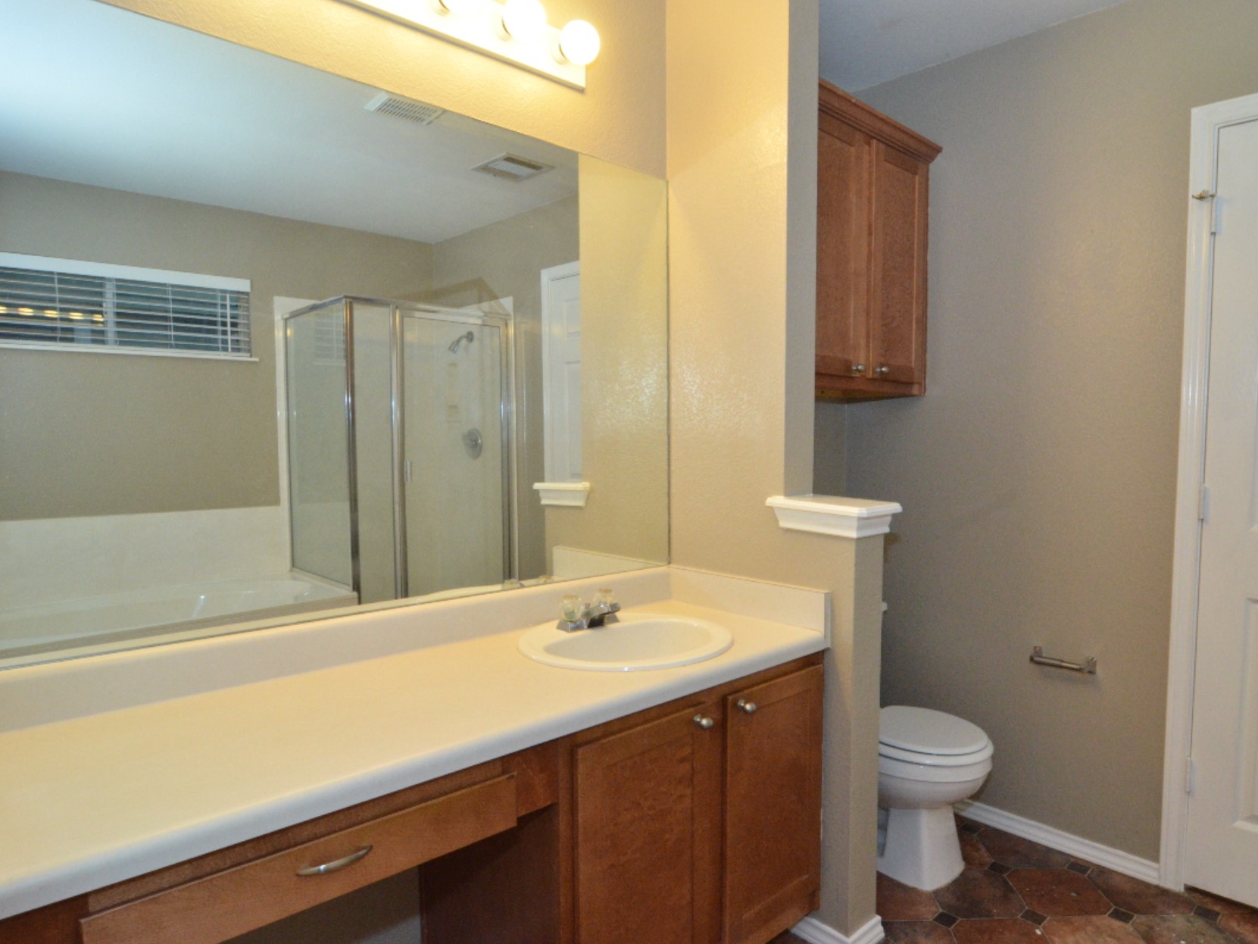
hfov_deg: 81.2
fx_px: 727
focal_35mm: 20
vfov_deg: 66.0
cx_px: 720
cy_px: 482
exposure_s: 1/60
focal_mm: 12
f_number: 11
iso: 2000
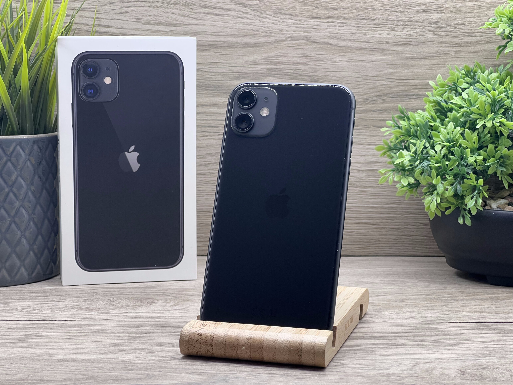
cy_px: 192
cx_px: 256
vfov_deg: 19.1
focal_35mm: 77
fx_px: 1141
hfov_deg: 25.3
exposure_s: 1/100
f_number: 2.8
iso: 100
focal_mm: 9
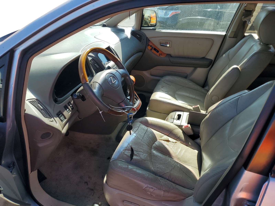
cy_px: 103
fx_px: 207
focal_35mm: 26
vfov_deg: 53.1
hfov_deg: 67.3
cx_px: 138
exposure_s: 1/1111
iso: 50
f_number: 1.5
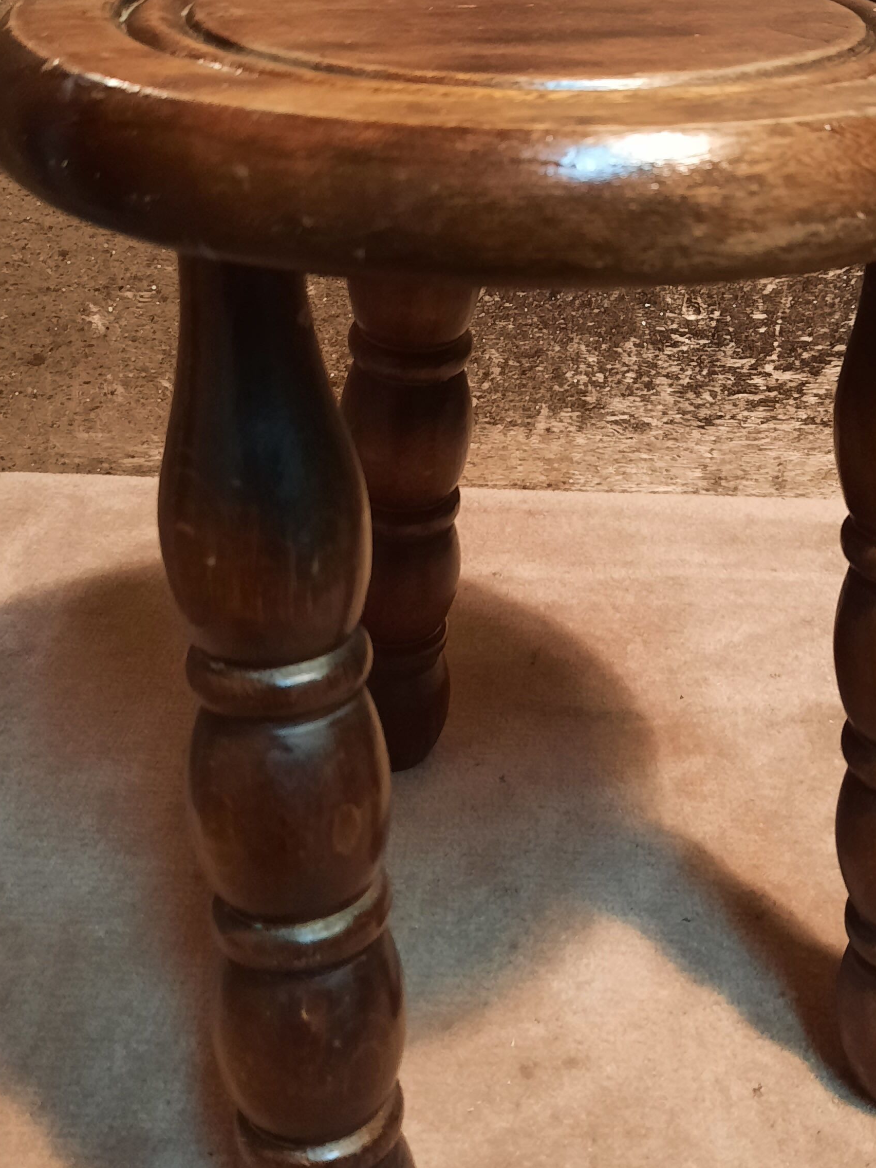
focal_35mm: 44
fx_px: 1484
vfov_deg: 42.8
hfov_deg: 32.6
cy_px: 473
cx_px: 591
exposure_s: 1/33
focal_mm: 4.6
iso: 320
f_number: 2
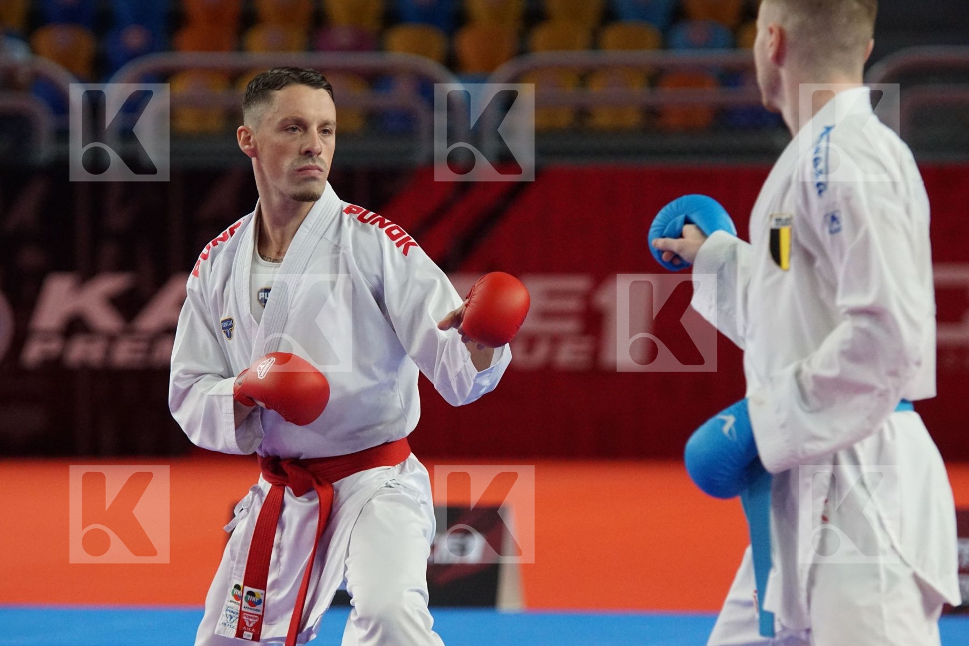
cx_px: 484
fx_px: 6056
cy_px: 323
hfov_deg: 9.1
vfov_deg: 6.1
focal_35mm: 225
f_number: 3.2
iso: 3200
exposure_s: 1/2000
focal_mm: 150
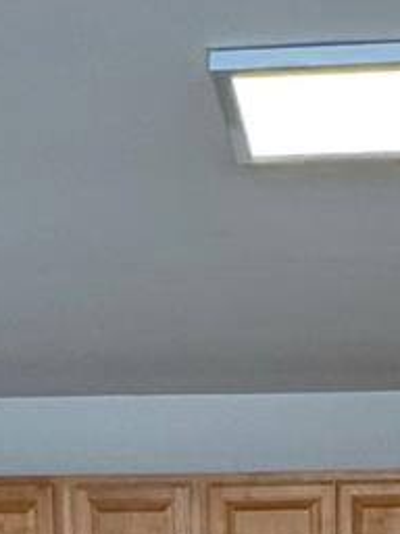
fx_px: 1294
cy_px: 914
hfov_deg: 17.5
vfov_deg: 18.9
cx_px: 288
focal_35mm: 84
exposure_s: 1/120
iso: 200
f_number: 2.2
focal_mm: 2.22
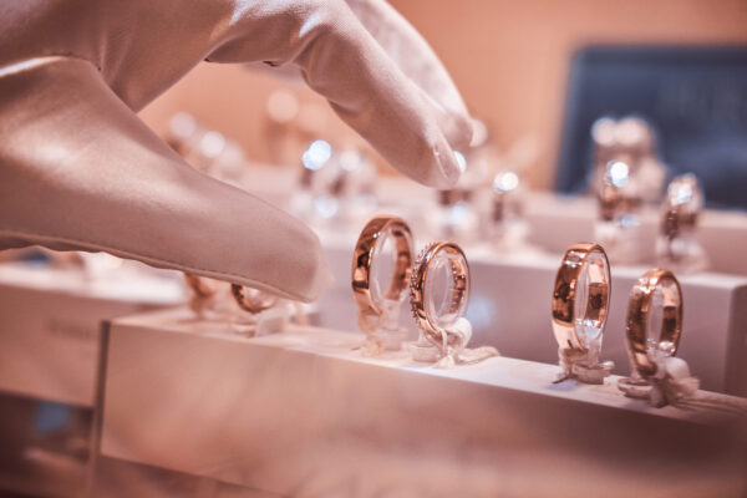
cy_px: 249
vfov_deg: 25.5
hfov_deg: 37.5
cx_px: 374
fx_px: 1100
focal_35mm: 53
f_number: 2.8
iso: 400
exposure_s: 1/250
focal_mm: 35
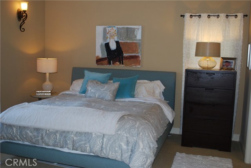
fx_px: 272
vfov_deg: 34.3
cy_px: 84
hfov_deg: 49.5
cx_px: 126
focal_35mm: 39
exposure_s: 1/60
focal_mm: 26
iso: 200
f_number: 4.2
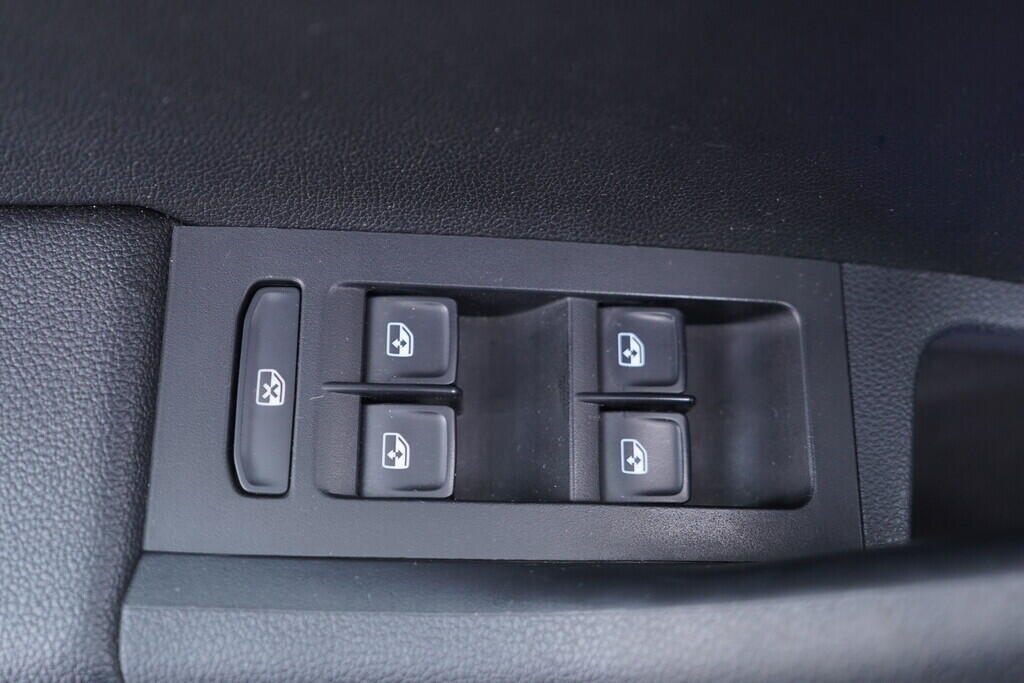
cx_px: 512
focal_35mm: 36
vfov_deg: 36.9
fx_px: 1024
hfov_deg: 53.1
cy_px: 342
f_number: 2.8
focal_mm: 24
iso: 500
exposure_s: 1/40
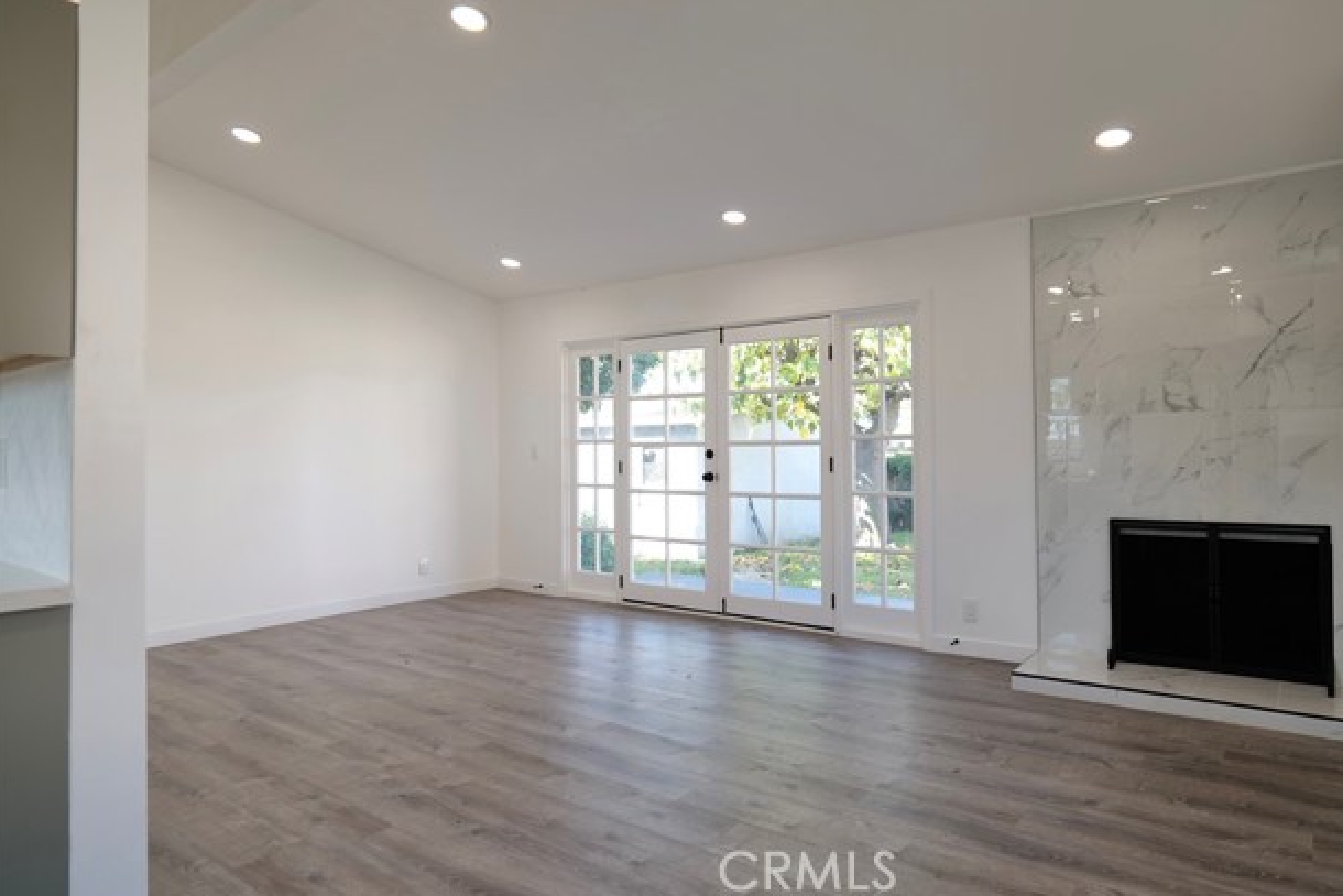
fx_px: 784
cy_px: 433
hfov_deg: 81.2
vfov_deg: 59.5
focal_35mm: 21
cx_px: 698
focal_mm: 20
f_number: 3.5
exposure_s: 1/60
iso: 100
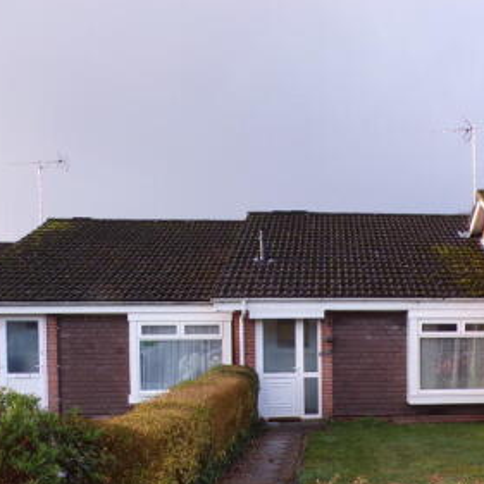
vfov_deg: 37.5
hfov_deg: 36.9
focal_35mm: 44
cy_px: 357
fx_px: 696
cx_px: 394
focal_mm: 4.3
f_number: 4.3
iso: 80
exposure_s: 1/70
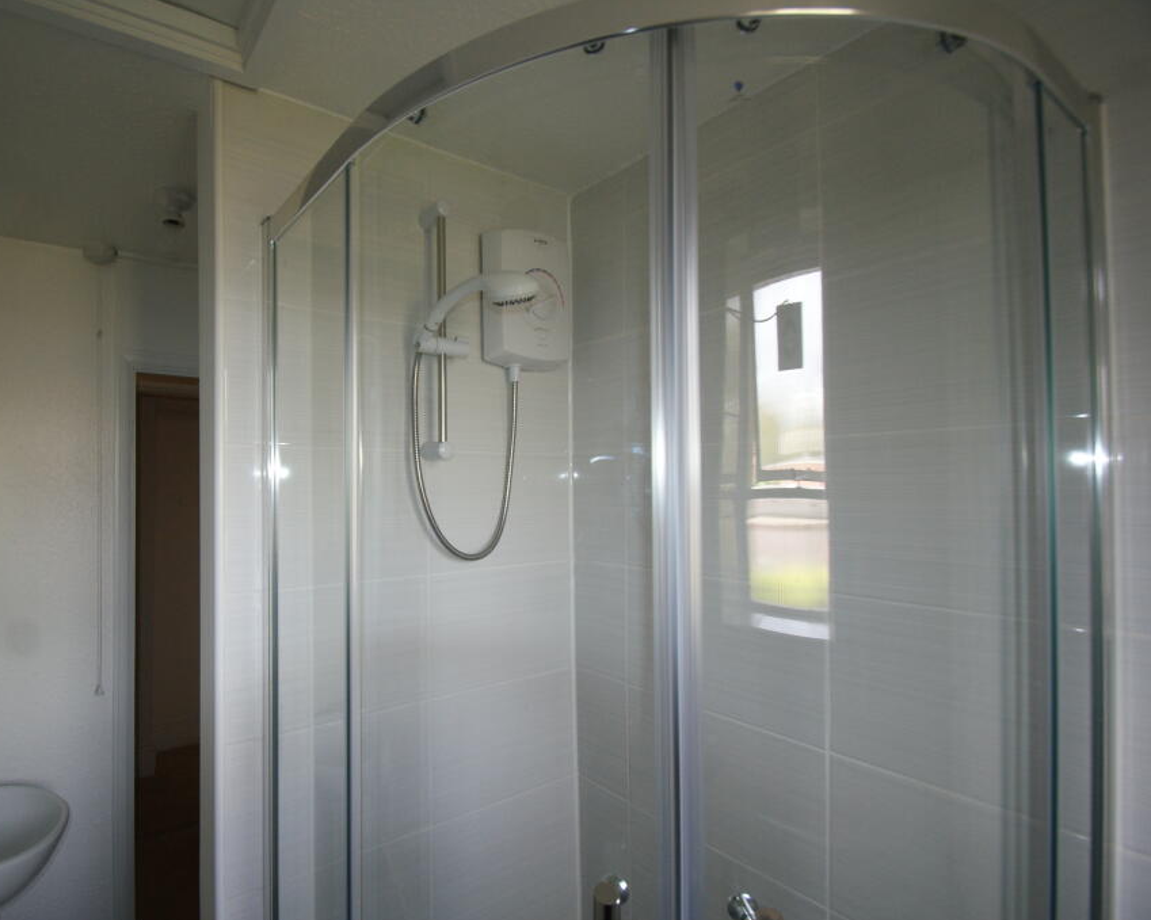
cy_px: 461
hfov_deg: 88.5
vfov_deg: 77.0
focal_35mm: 17
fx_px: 579
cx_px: 458
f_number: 5.6
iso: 400
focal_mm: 10
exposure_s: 1/60
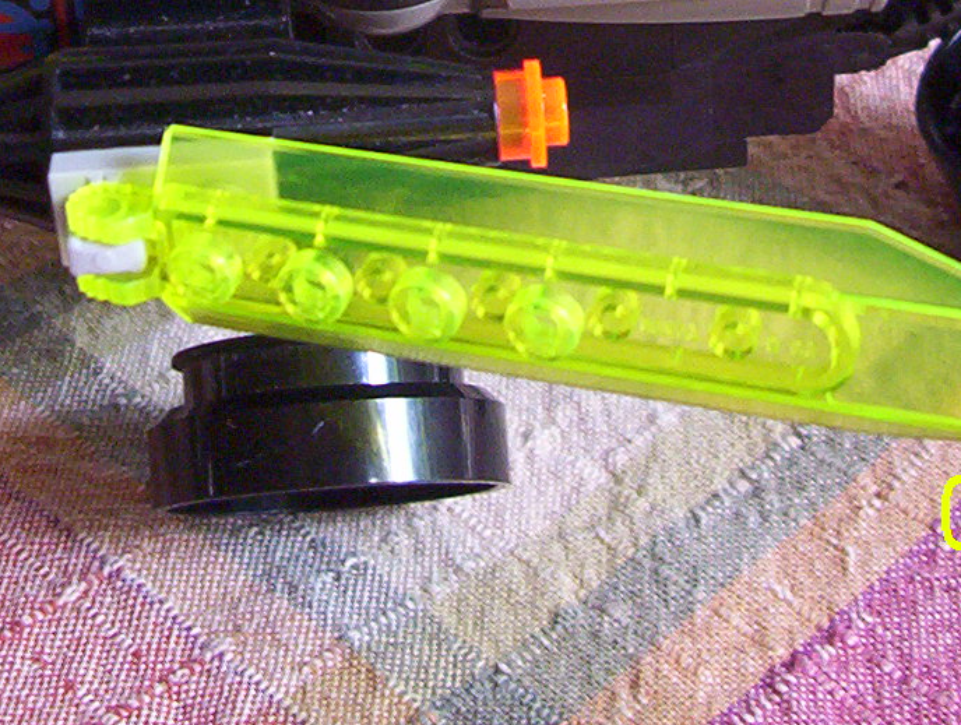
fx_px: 2838
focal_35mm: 102
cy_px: -134
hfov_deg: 19.2
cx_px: 413
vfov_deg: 14.1
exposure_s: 1/45.5
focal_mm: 5.77
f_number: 2.73
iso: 200
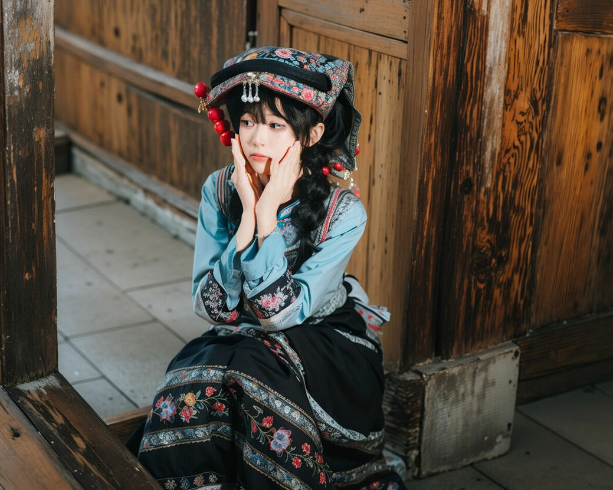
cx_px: 309
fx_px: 1161
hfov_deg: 29.6
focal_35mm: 64
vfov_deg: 23.6
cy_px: 130
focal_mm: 30
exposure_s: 1/200
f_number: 1.4
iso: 100
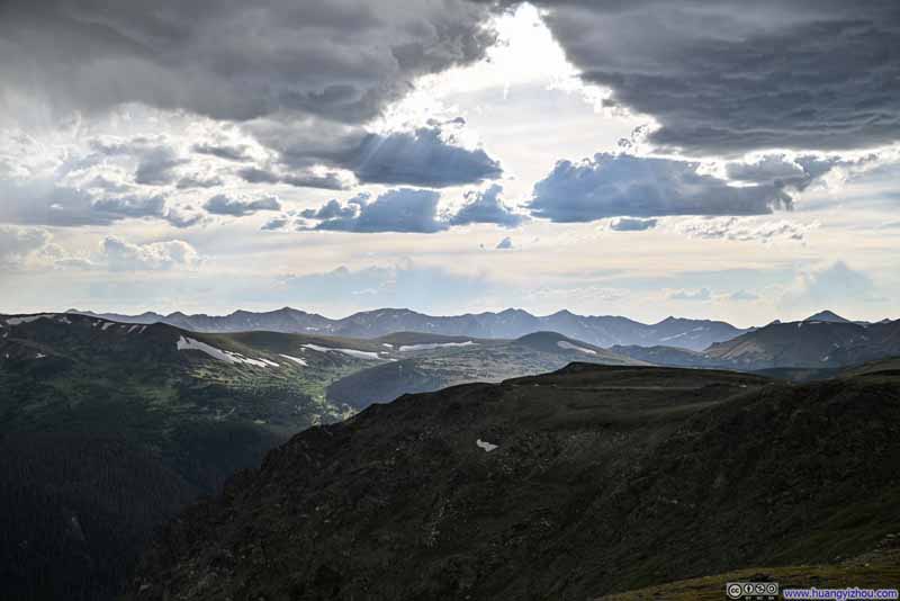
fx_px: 950
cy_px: 300
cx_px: 450
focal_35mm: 38
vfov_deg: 35.1
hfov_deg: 50.7
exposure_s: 1/2000
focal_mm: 38
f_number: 4
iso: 100
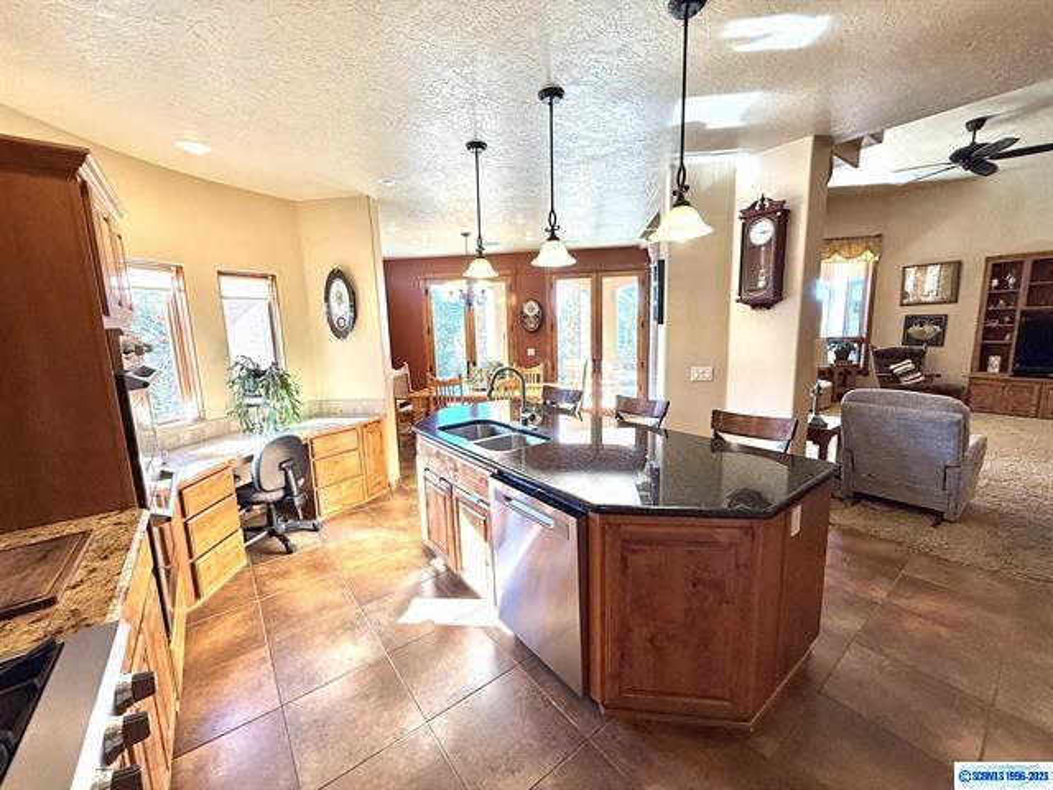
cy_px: 395
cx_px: 526
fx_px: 426
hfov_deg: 102.1
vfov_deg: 85.7
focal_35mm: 14
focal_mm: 2.22
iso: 100
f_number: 2.2
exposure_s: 1/120
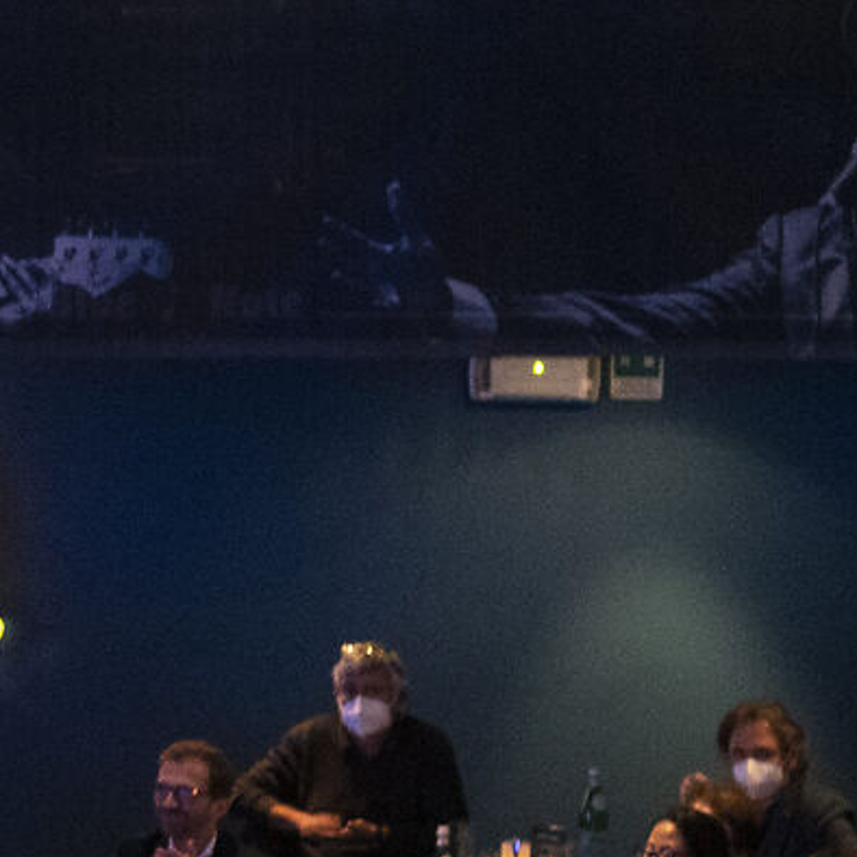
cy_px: -142
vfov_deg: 8.4
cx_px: -1061
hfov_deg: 7.9
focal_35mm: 207
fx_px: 5798
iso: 6400
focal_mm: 40
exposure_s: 1/20
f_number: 2.5
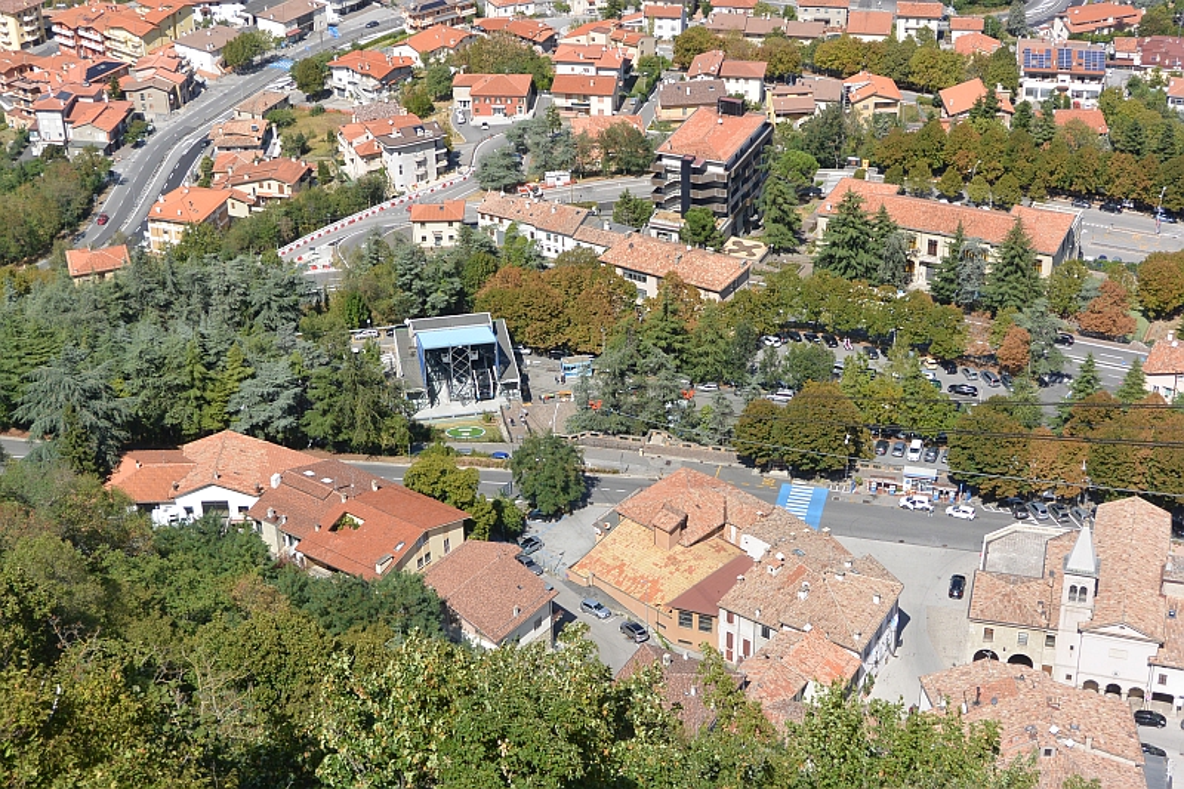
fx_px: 2006
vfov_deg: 22.3
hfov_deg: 32.9
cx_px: 592
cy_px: 394
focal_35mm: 61
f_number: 5.6
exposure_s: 1/1000
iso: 160
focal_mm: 22.7
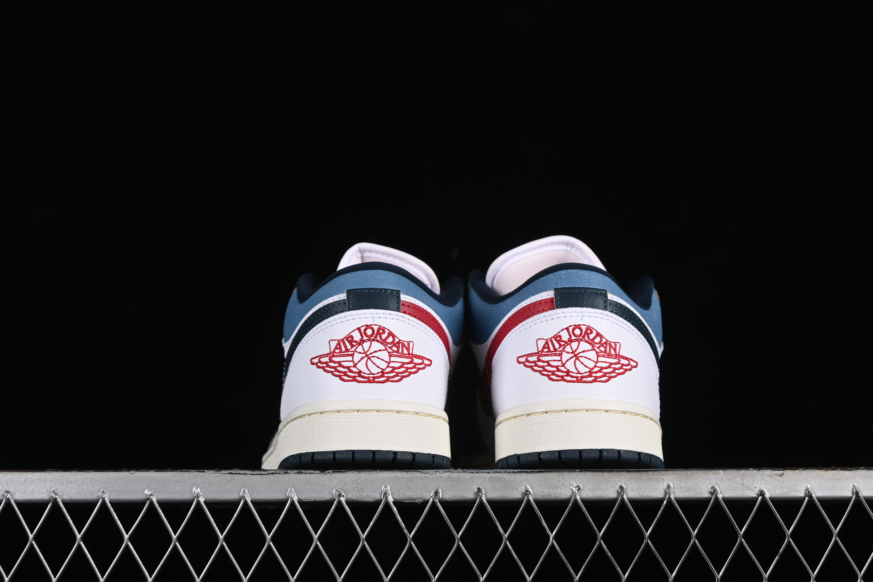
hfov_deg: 28.1
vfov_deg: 18.9
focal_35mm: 72
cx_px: 436
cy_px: 291
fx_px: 1746
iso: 125
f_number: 7.1
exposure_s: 1/160
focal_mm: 48
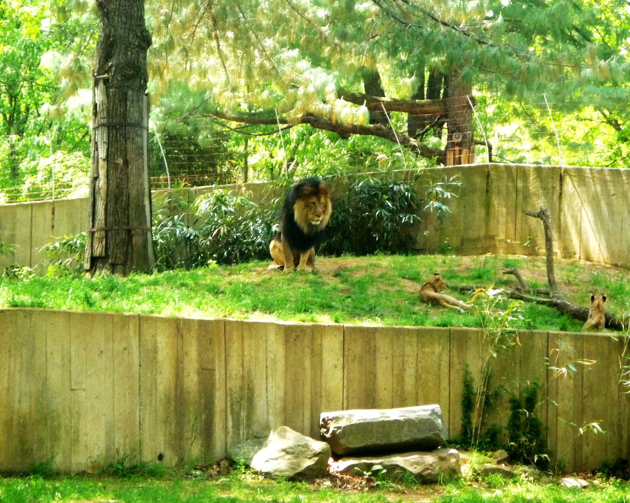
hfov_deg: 13.5
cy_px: 226
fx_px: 2666
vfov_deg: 10.8
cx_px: 339
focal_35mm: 143
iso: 400
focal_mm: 20.8
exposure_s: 1/160
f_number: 5.8
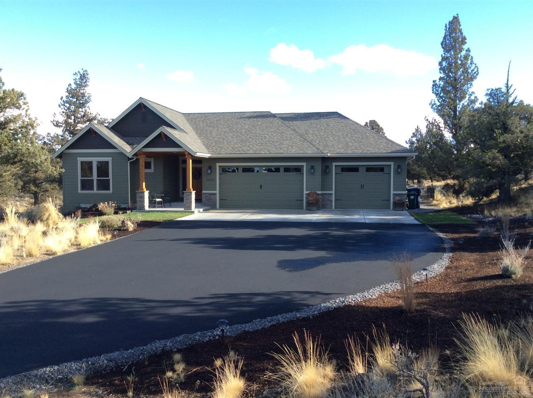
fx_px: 492
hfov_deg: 56.9
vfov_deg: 44.0
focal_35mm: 32
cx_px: 266
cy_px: 199
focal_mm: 3.3
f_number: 2.4
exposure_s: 1/392
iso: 32
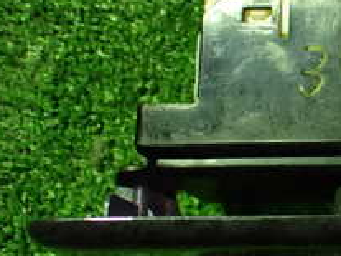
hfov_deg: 20.2
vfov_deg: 16.9
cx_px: 473
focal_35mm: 87
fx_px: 857
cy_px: 112
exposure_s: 1/30
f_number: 2.3
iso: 800
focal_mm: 5.4
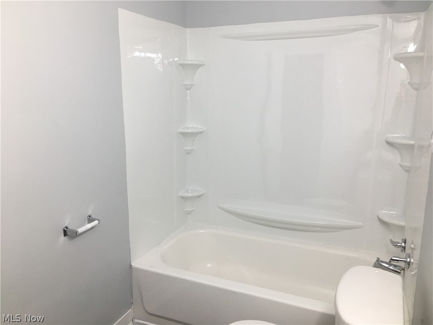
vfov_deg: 48.2
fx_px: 363
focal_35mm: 29
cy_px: 162
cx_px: 216
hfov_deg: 61.7
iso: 25
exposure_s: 1/40
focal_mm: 4.15
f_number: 2.2
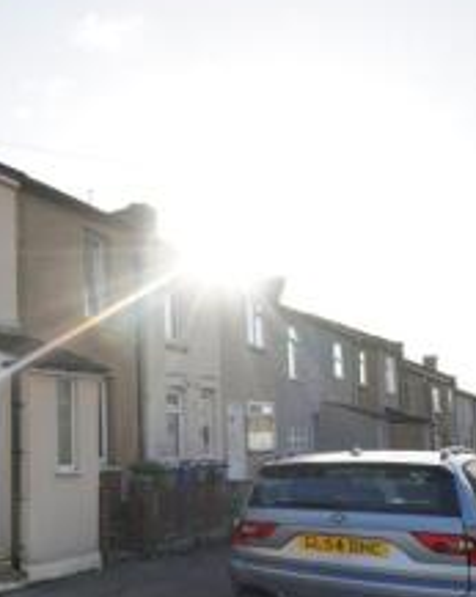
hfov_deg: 31.7
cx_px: -171
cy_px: 400
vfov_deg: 53.2
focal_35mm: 33
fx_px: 582
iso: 100
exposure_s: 1/125
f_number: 8
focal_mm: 16
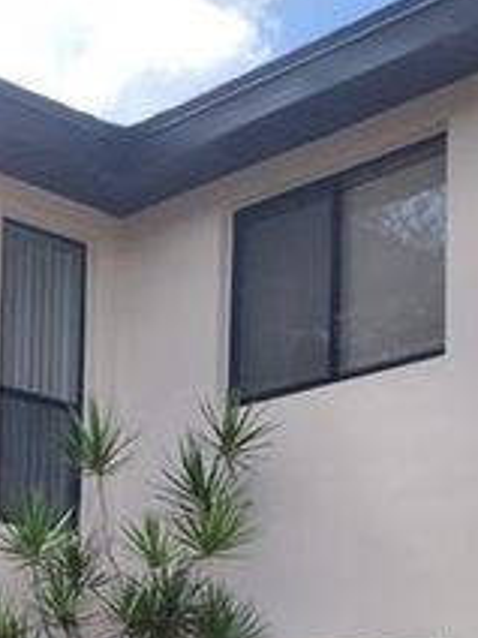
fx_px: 1565
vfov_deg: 21.7
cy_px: 715
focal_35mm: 85
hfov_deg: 16.7
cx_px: -69
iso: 100
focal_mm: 4.71
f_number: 1.7
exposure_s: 1/1882
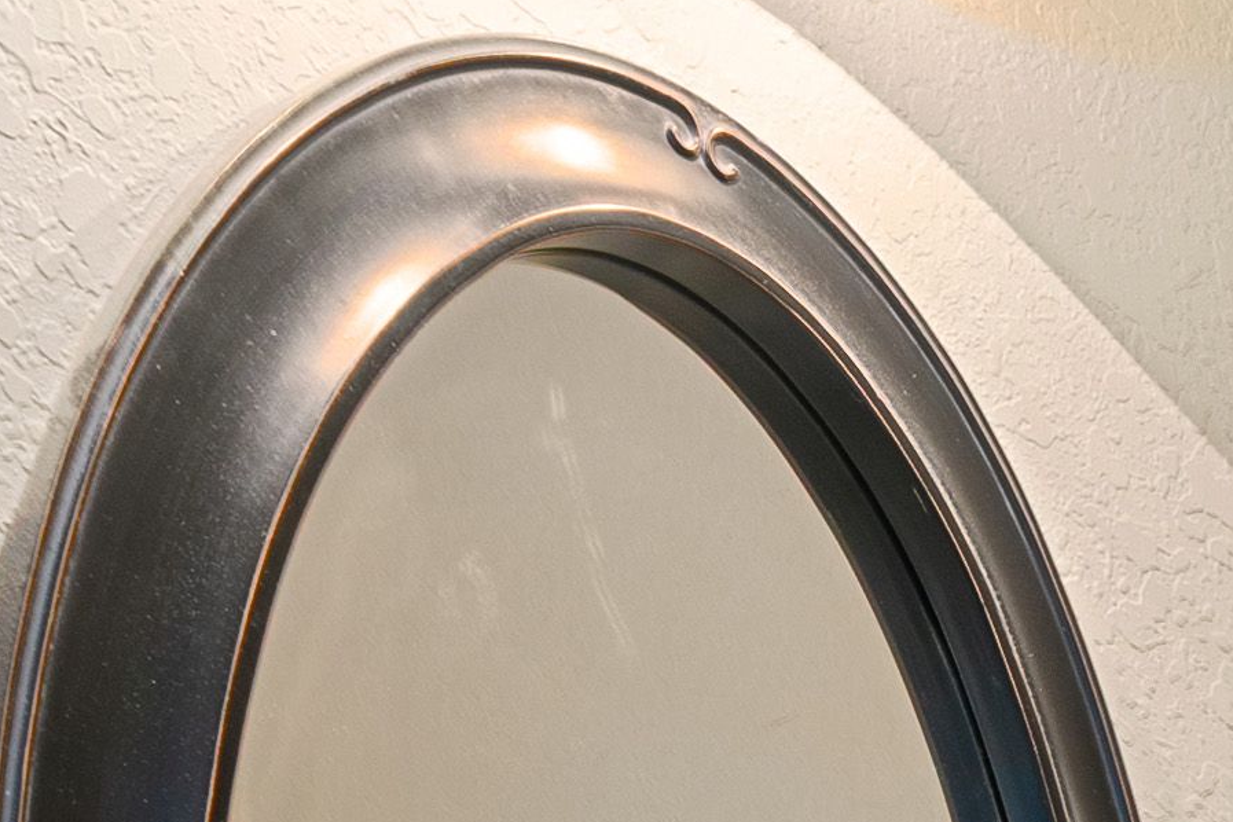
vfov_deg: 10.6
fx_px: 3664
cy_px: 2074
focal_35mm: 107
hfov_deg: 16.9
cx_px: 1982
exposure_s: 1.6
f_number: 7.1
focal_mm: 16
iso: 320
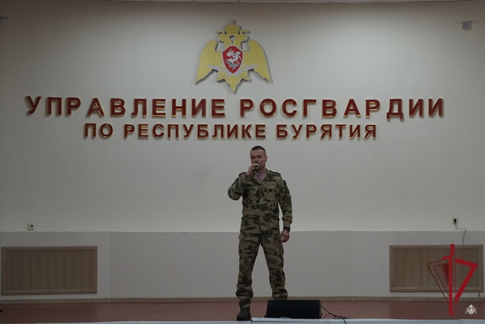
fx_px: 1152
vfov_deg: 16.0
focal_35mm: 86
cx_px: 242
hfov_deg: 23.8
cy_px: 162
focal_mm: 57
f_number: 5.6
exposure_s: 1/160
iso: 1000
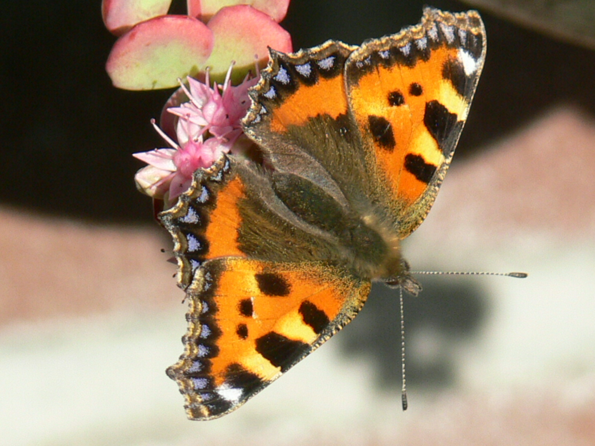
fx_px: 6394
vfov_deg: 4.0
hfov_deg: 5.3
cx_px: 298
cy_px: 223
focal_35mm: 372
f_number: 5
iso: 80
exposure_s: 1/400
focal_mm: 78.7
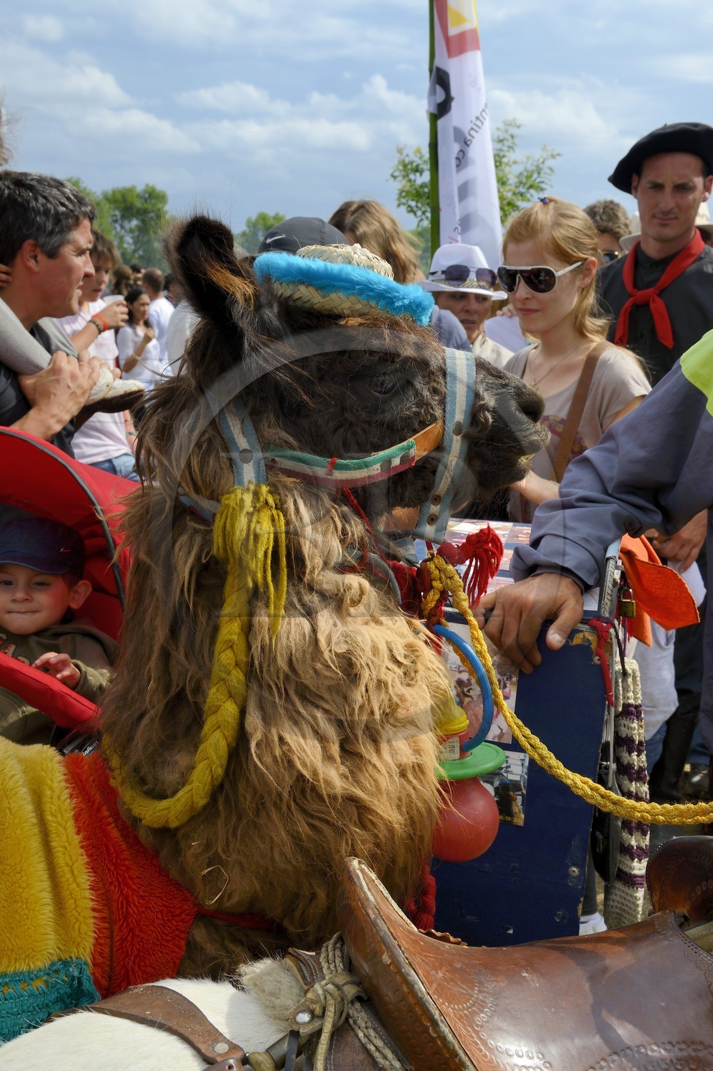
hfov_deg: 35.0
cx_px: 356
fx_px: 1130
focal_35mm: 38
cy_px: 536
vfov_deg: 50.7
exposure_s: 1/320
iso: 400
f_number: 11
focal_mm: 38
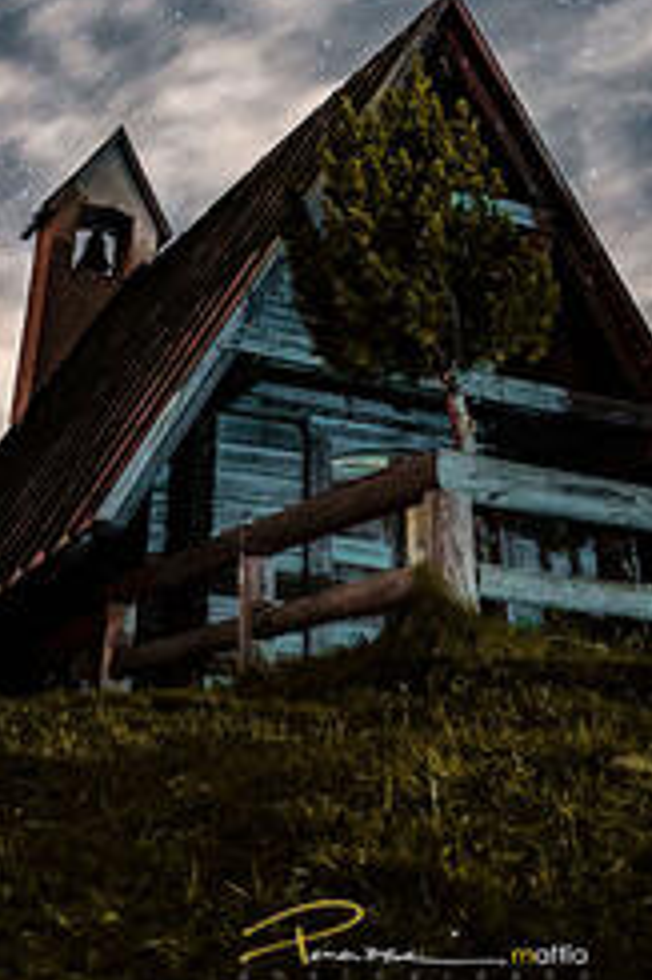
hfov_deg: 27.4
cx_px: 412
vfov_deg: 33.0
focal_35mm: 49
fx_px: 1333
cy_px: -200
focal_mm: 20
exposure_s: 13
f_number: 1.8
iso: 2000
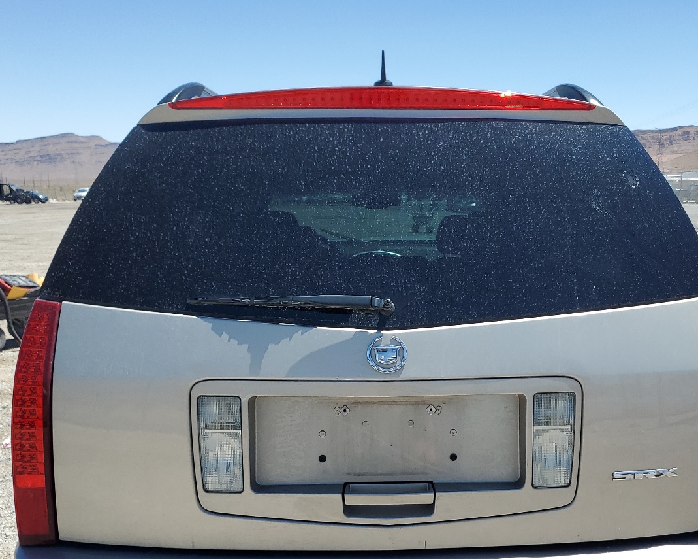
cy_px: 356
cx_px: 392
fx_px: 785
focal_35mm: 38
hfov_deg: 47.8
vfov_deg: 38.9
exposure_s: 1/2500
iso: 50
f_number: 1.5
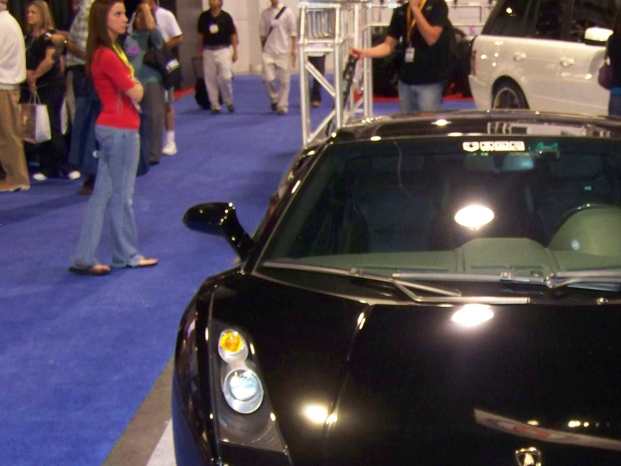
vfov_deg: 21.4
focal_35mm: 68
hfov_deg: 27.9
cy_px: 360
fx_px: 1220
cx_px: 507
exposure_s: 1/30
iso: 200
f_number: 2.8
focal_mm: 6.3
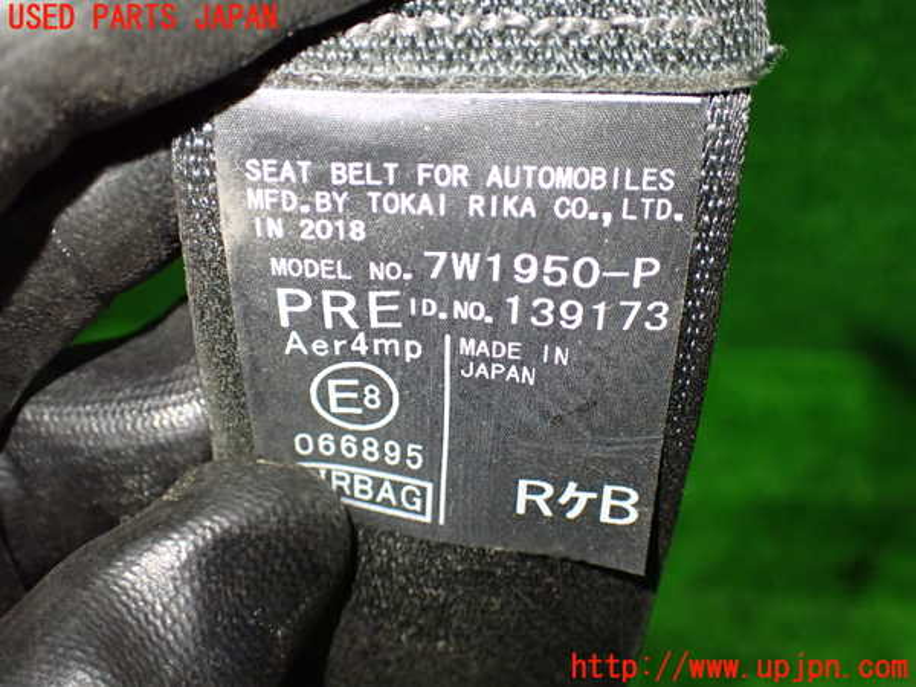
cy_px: 344
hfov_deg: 51.4
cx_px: 458
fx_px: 953
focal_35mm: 36
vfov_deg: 39.7
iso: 800
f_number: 2.5
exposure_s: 1/60
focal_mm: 6.37
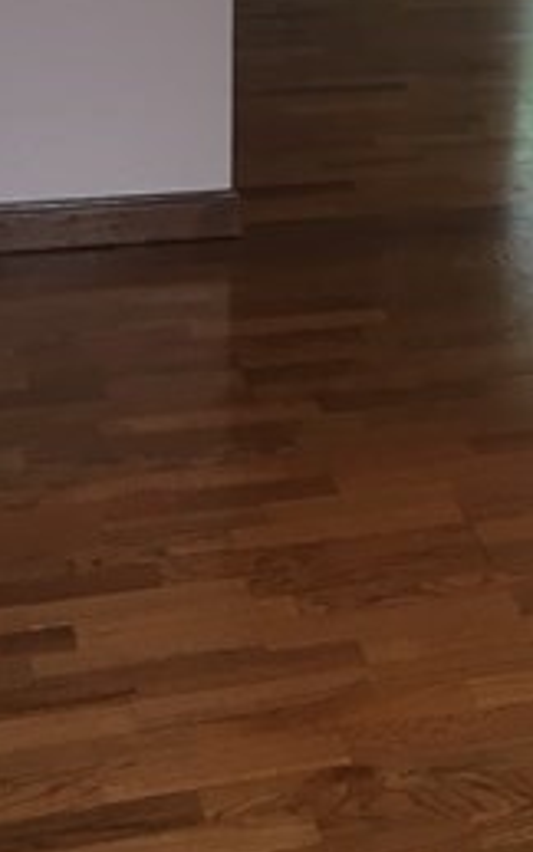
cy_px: 82
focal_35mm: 91
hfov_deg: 13.7
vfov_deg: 22.2
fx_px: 2114
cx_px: 724
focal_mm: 4.15
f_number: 2.2
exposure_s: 1/30
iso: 50
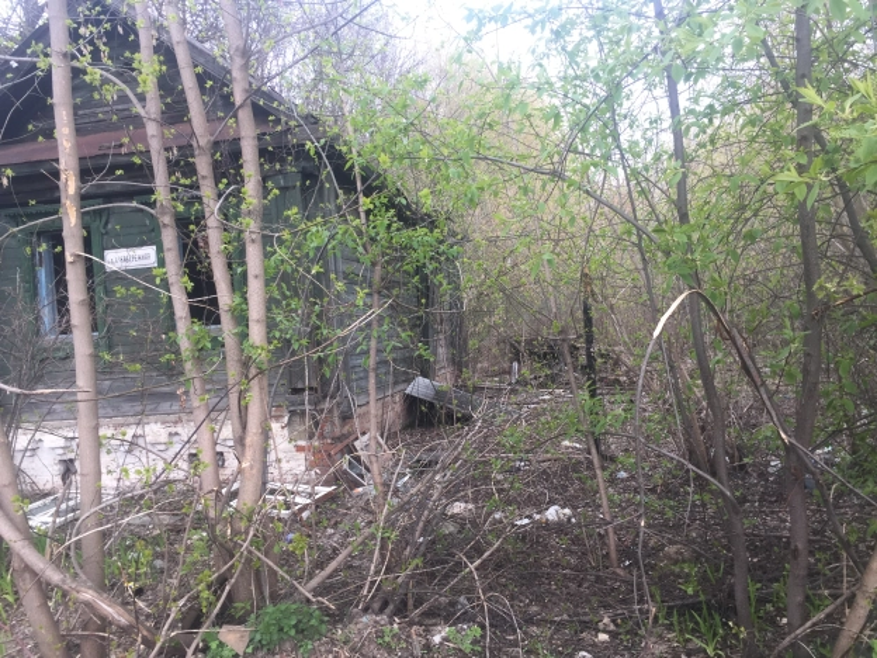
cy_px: 329
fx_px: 735
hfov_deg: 61.7
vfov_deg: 48.2
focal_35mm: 29
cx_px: 438
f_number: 2.2
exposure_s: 1/100
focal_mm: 4.15
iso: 32
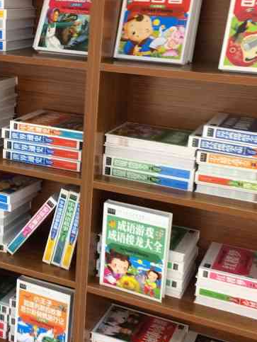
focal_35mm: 56
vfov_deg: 34.3
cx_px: 47
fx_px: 554
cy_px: 160
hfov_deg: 25.6
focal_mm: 4.15
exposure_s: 1/33
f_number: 2.2
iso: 160
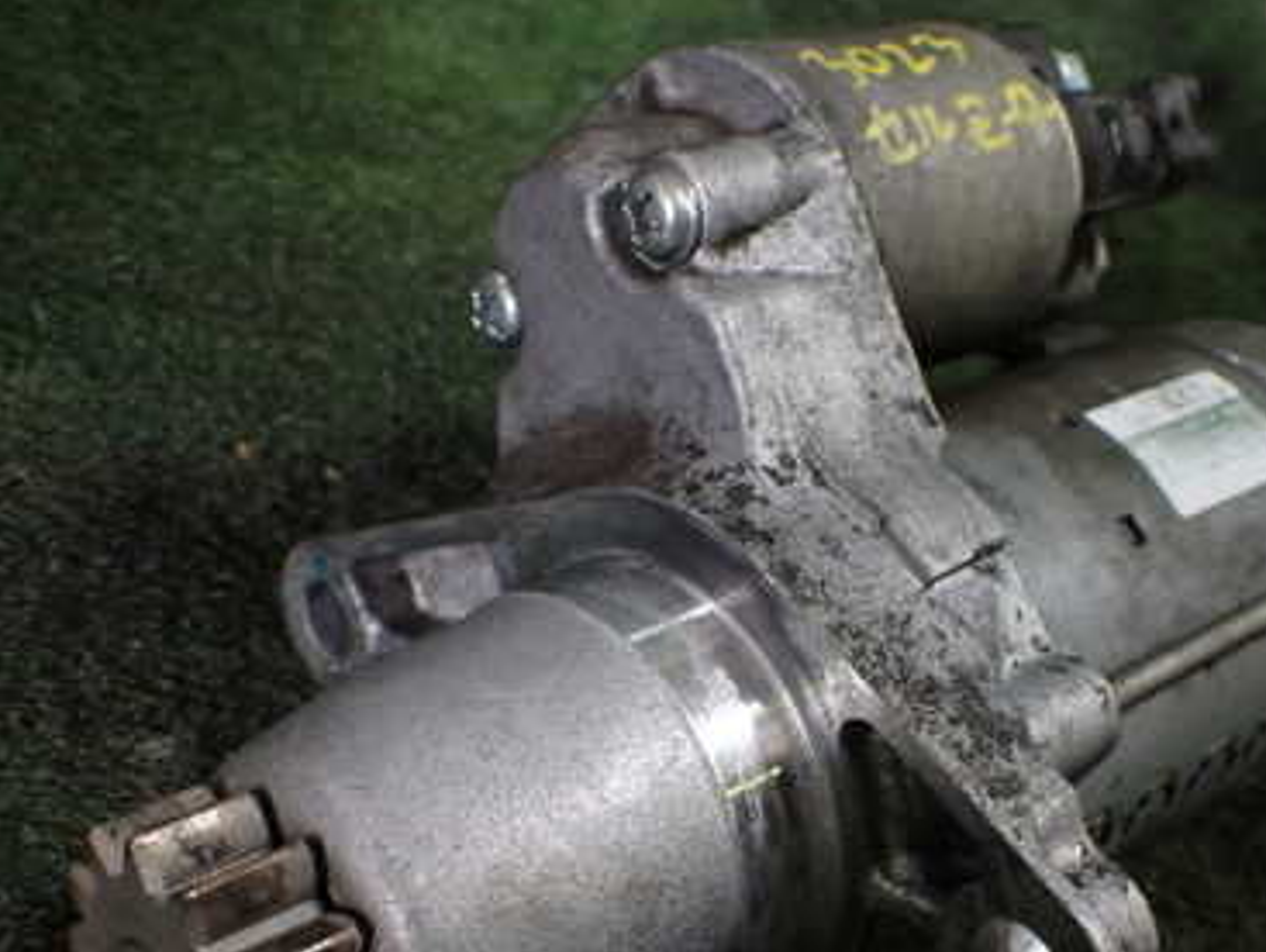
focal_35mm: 49
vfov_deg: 29.4
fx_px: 1794
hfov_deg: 38.7
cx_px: 755
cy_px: 683
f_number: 2.3
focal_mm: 5.4
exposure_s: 1/125
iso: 400
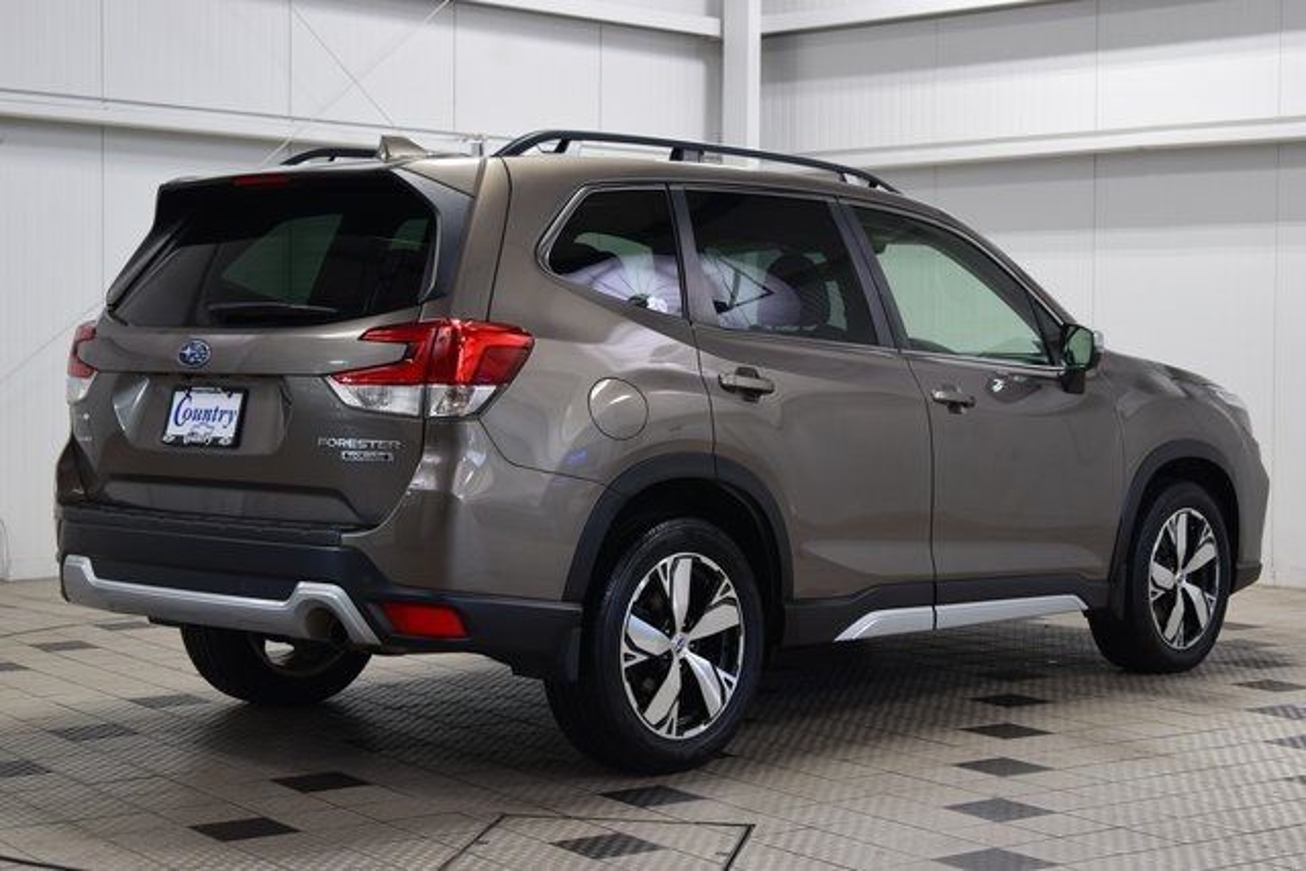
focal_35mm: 63
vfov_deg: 21.6
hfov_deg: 31.9
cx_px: 653
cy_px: 436
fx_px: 2286
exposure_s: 1/15
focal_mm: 42
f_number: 6.3
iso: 400
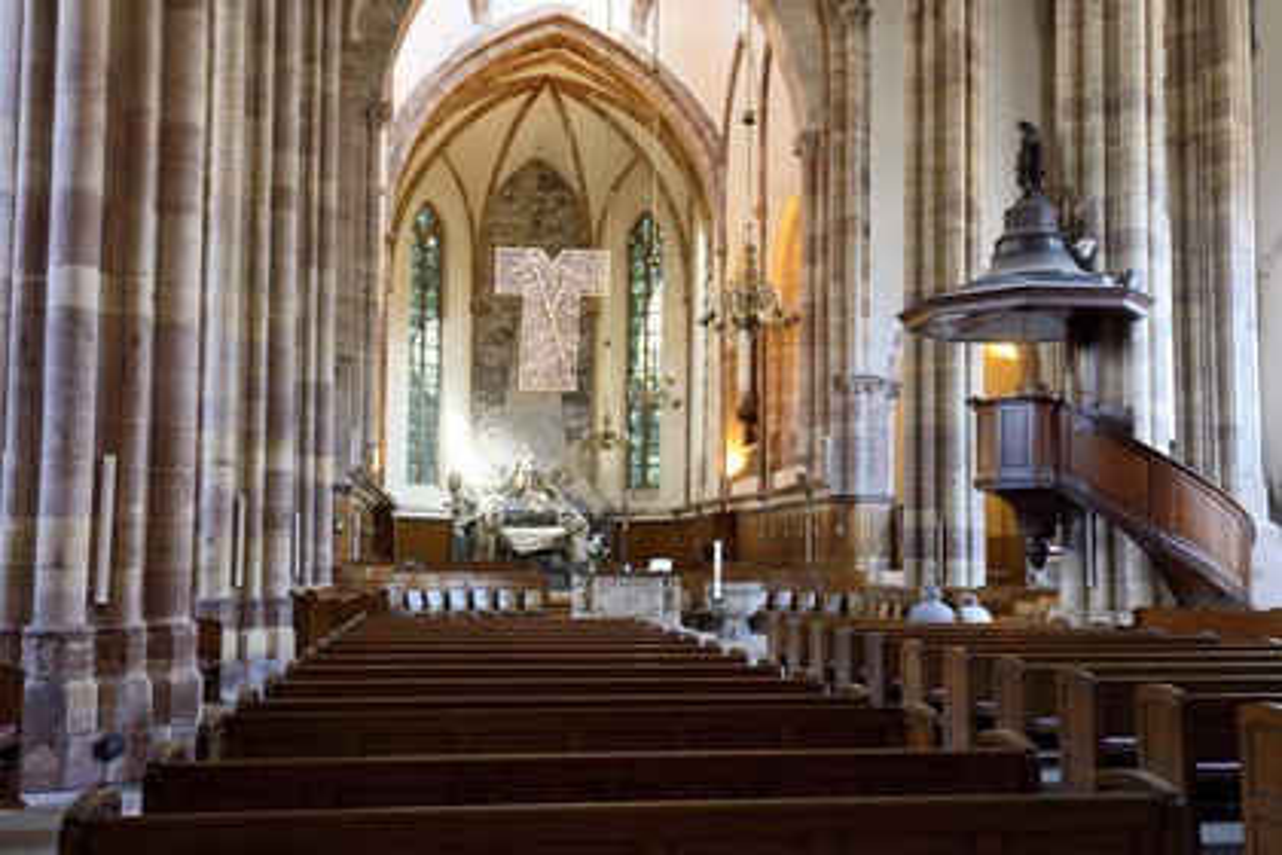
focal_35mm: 36
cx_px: 641
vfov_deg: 36.9
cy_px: 428
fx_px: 1282
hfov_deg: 53.1
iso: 1600
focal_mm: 36
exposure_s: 1/20
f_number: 6.3
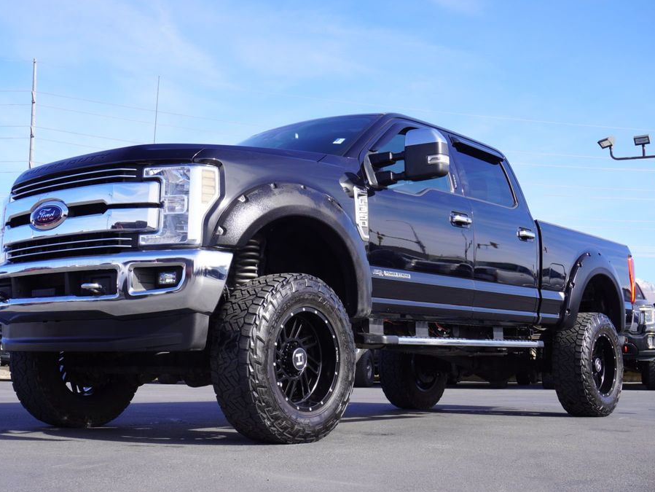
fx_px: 871
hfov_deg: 41.2
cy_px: 248
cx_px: 299
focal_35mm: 46
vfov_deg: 31.5
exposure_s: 1/100
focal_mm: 28
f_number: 8
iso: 100
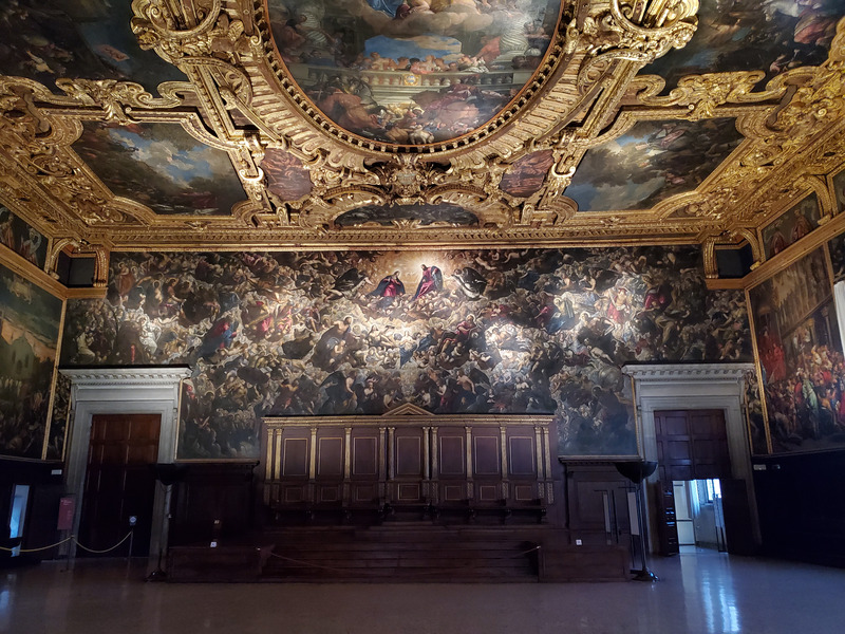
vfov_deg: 53.1
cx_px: 422
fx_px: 635
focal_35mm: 26
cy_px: 317
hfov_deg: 67.3
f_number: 1.5
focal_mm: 4.3
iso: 640
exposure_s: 1/33
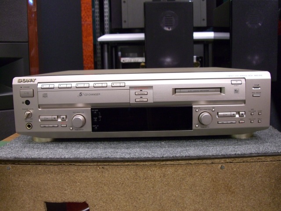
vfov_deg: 37.7
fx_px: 308
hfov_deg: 49.0
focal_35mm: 38
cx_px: 140
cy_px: 106
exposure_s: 1/13
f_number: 2.8
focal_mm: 7.9
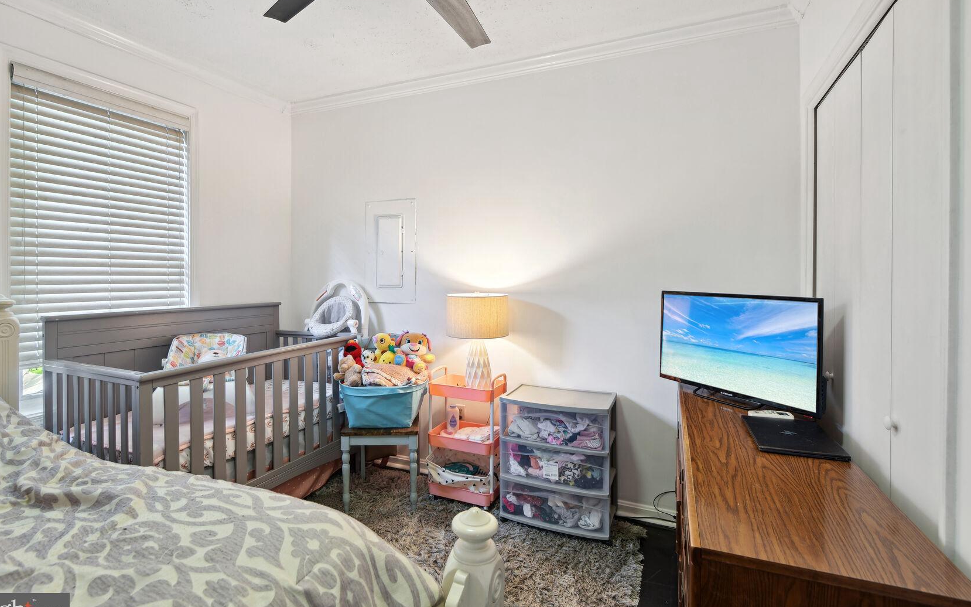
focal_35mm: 17
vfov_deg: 68.0
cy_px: 291
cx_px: 466
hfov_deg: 94.3
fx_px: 450
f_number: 8
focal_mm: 16
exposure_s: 1/4
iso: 200
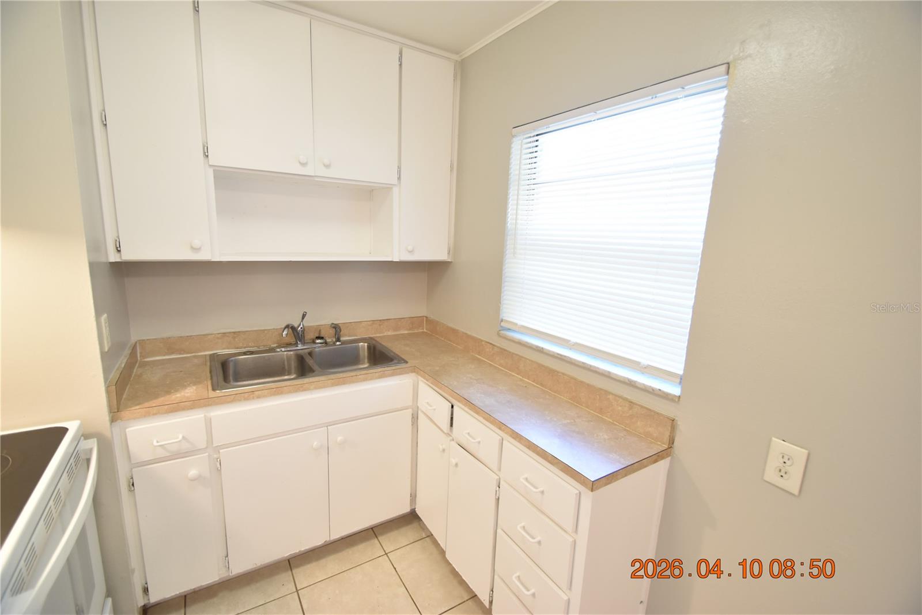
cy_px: 308
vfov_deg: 77.3
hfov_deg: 100.4
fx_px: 384
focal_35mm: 15
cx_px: 461
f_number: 3.5
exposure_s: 1/30
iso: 800
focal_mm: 10
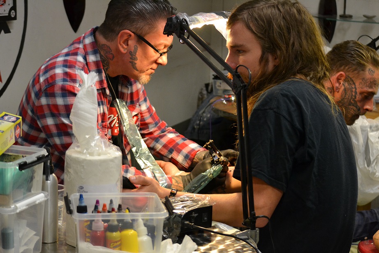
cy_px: 126
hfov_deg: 24.6
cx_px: 190
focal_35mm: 82
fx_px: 869
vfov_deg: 16.6
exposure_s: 1/60
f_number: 4.5
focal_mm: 55
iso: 1800
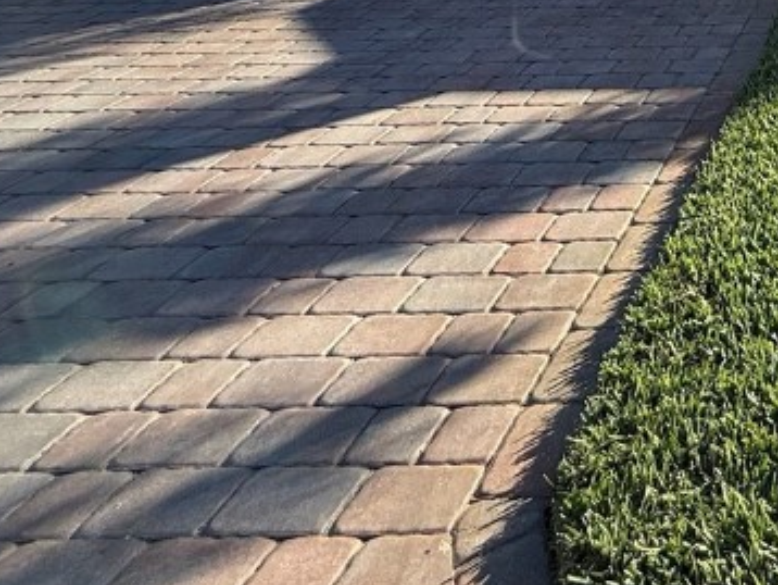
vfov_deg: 27.5
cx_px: 941
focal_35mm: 40
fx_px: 900
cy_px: -244
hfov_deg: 36.0
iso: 64
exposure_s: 1/1087
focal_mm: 2.22
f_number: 2.2
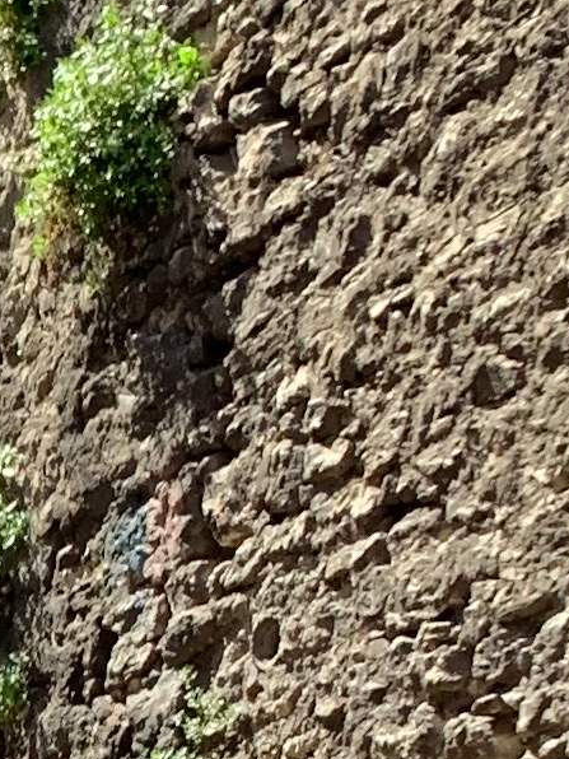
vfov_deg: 10.6
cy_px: 1295
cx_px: -939
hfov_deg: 7.7
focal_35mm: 176
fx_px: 3857
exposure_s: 1/354
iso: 25
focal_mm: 4.25
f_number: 1.8
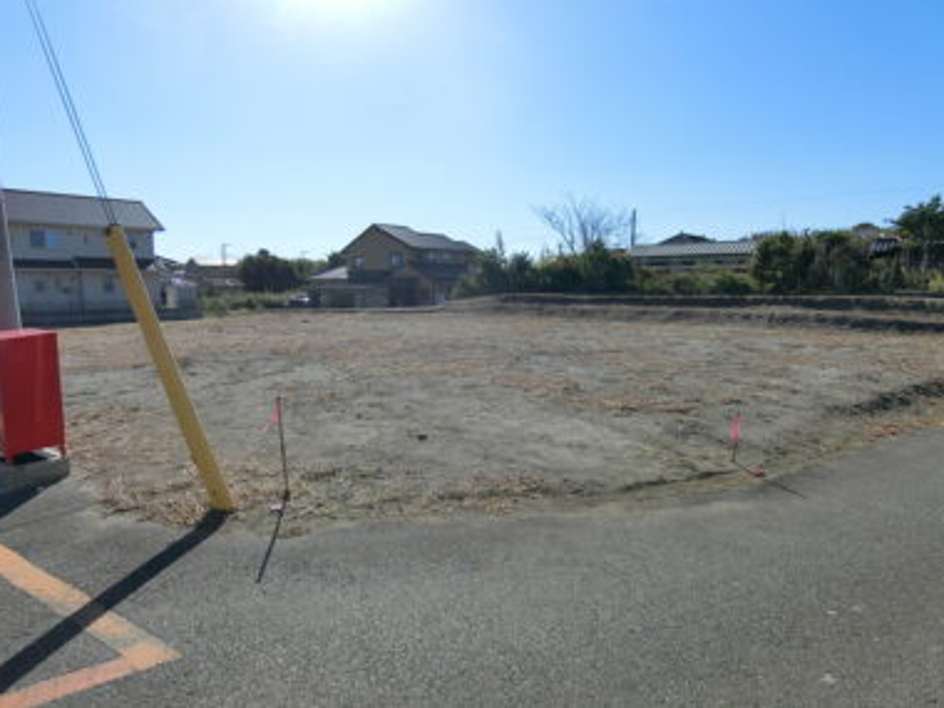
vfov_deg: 65.9
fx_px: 545
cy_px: 338
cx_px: 465
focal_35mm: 20
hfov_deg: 81.7
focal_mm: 4.06
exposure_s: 1/400
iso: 80
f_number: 6.9
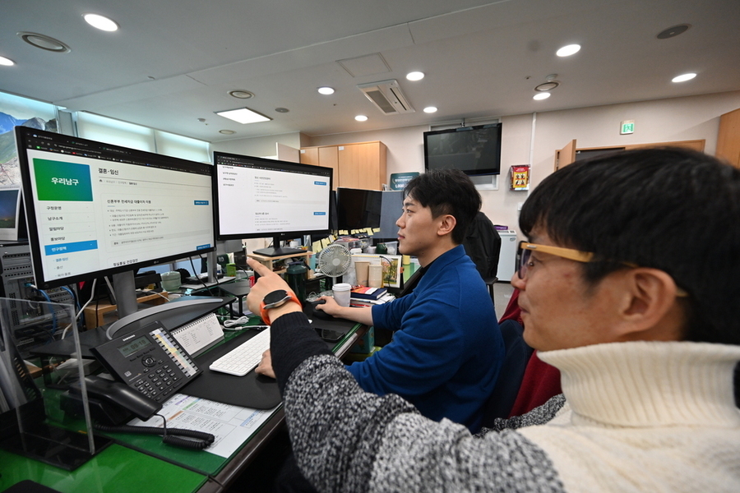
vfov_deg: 81.2
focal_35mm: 14
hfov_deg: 104.3
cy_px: 246
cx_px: 370
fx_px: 288
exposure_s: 1/160
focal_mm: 14
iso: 1000
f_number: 4.5
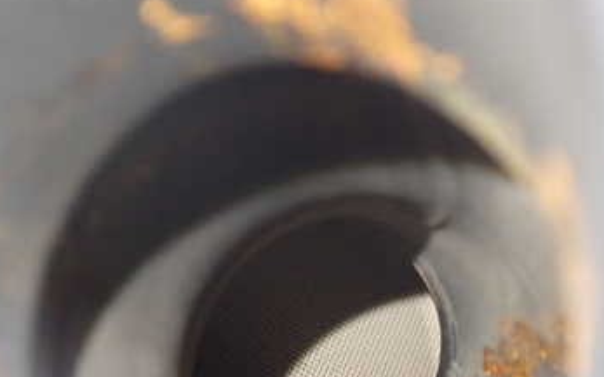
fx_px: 905
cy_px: 268
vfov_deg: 23.4
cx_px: 254
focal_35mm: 55
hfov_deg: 36.8
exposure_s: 1/30
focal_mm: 5.4
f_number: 2.3
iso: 800
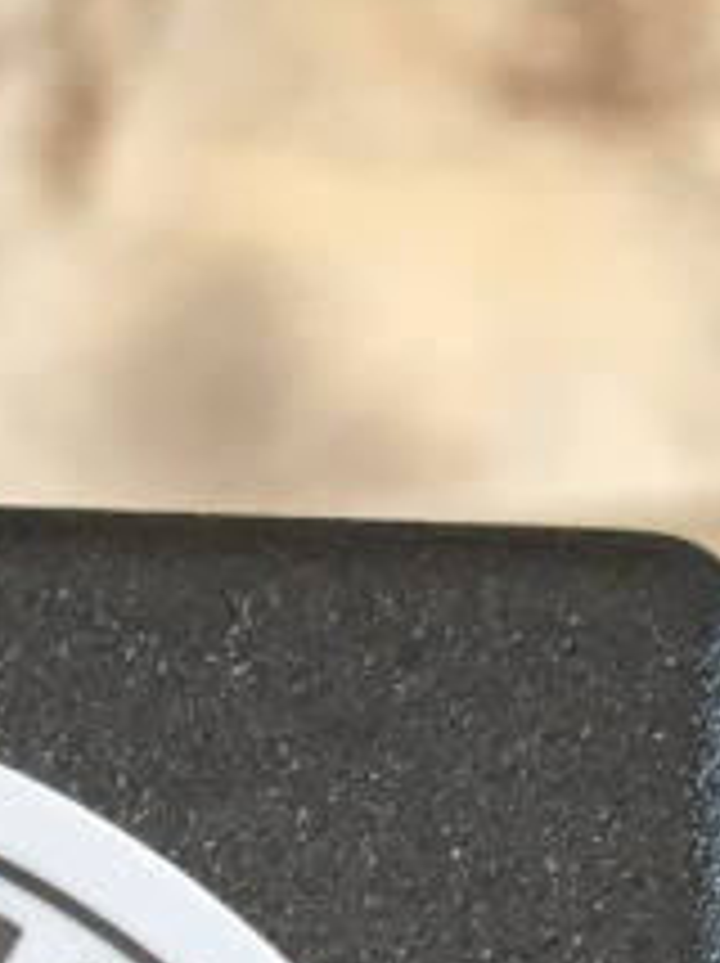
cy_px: 2270
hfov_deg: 7.3
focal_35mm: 199
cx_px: -436
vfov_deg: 9.0
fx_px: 5530
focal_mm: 4.15
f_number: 2.2
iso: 100
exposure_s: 1/33
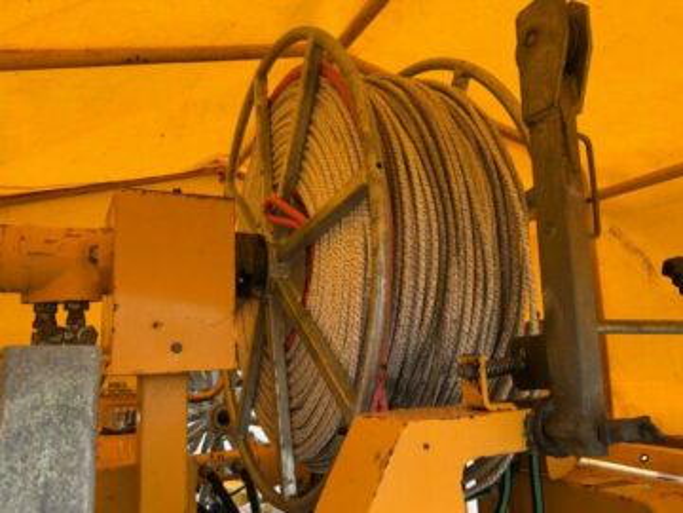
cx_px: 342
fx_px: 572
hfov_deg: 61.7
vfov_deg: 48.2
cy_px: 256
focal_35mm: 29
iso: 16
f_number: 1.8
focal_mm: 3
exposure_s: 1/248
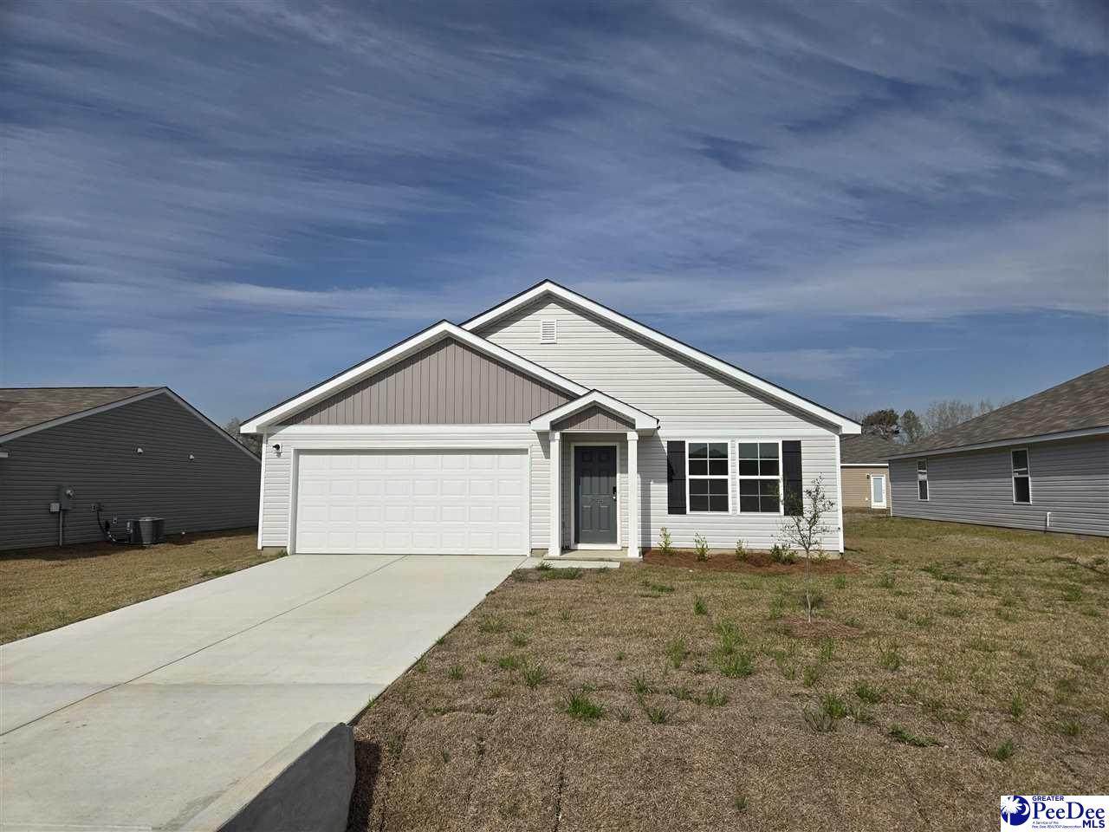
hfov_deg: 73.9
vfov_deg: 58.9
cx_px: 554
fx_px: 737
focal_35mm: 23
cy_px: 416
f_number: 1.8
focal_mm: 5.4
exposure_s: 1/4458
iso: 25
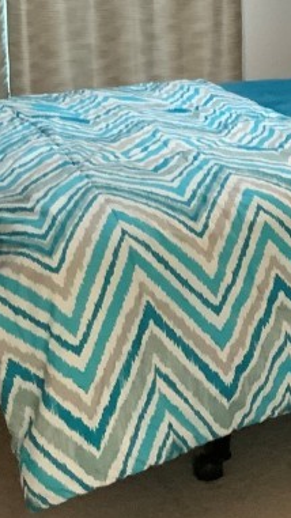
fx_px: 1167
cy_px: 99
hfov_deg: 13.7
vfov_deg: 24.6
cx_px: 369
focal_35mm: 85
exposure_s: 1/40
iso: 250
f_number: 1.8
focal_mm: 3
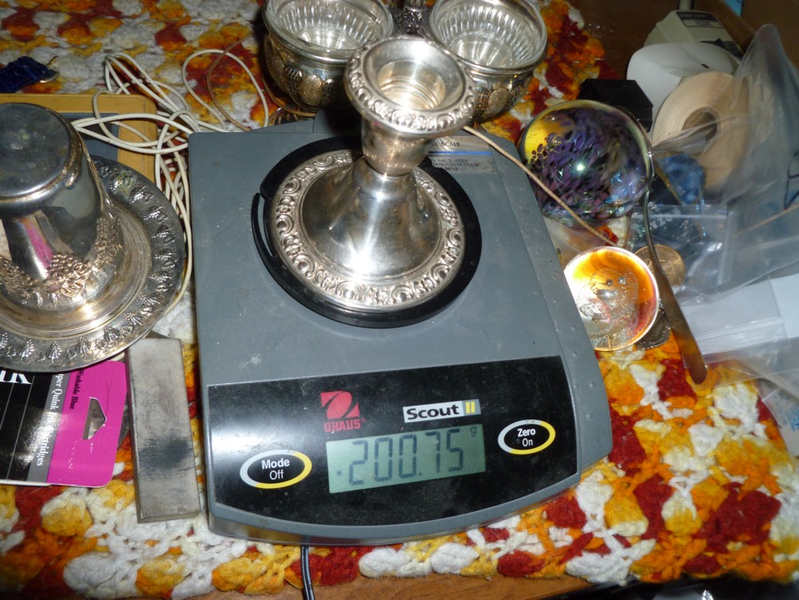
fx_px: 646
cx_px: 400
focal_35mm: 28
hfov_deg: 63.4
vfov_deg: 49.7
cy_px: 300
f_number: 3.3
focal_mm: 5
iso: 100
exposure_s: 1/30
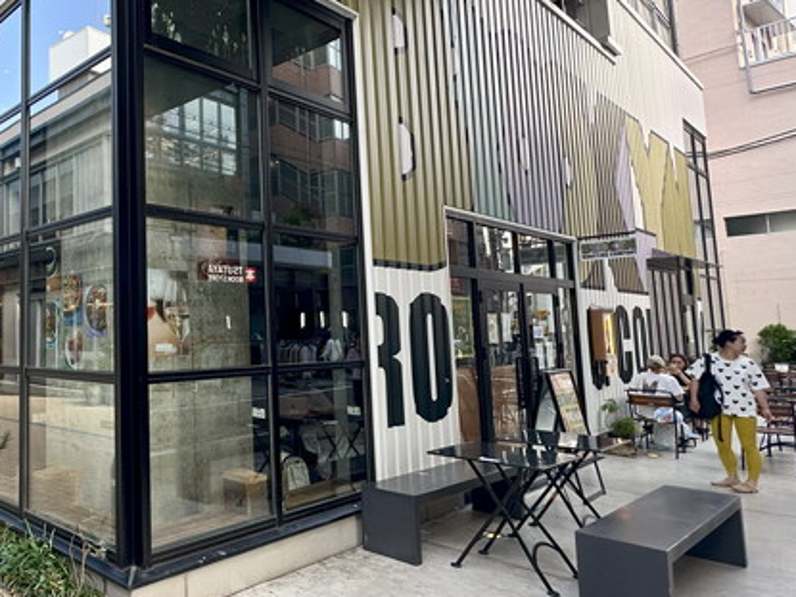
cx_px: 127
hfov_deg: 58.7
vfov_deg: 51.3
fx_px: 621
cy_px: 271
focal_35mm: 27
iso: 40
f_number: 2.2
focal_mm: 2.22
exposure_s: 1/234
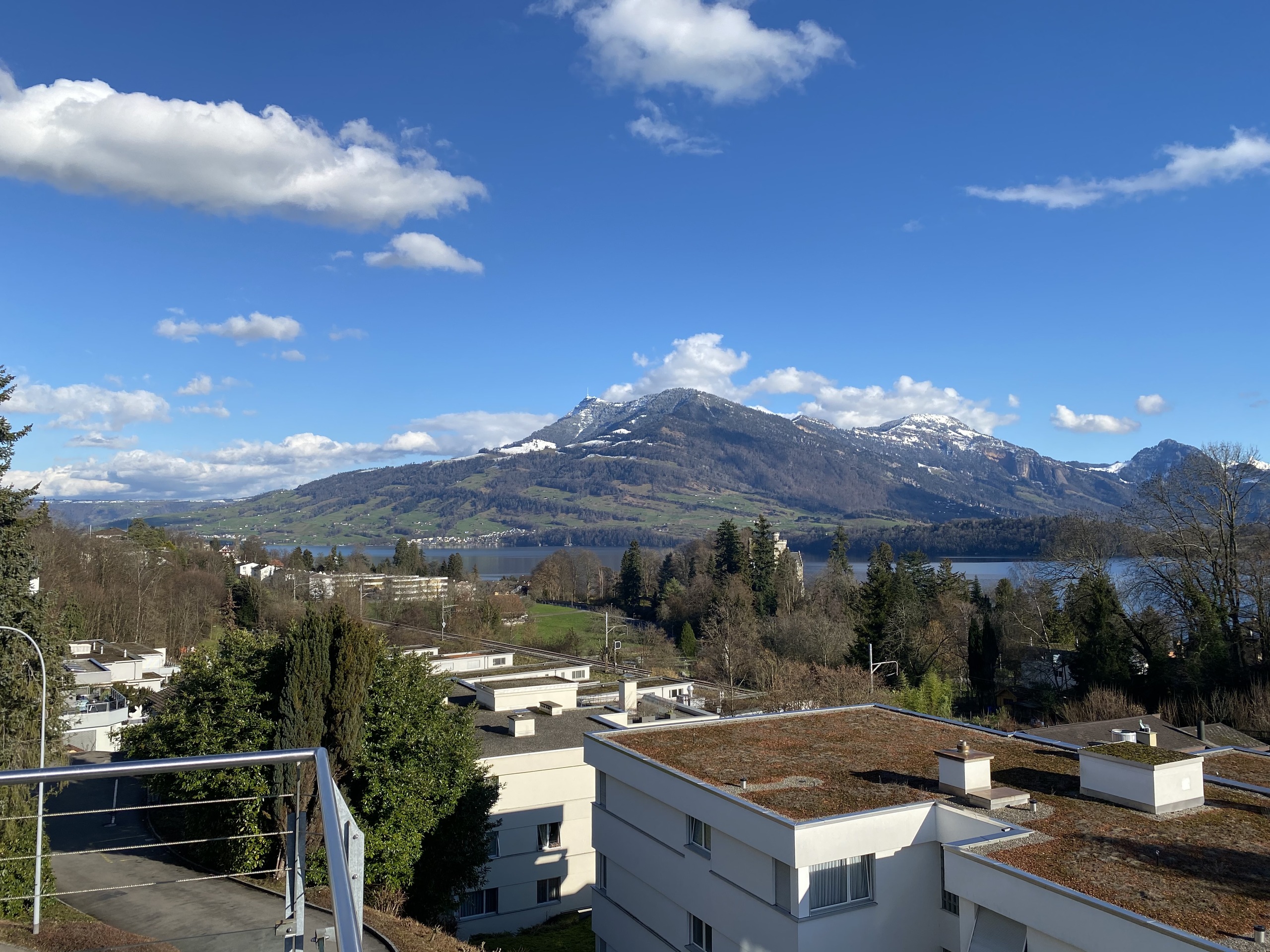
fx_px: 954
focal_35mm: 26
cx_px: 635
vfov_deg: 53.1
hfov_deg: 67.3
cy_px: 476
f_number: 1.8
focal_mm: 4.25
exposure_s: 1/2890
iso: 32
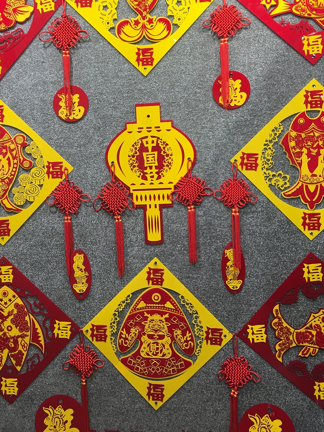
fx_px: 512
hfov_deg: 35.1
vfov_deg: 45.6
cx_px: 143
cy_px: 185
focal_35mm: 41
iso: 40
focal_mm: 4.15
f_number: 2.2
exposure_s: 1/33
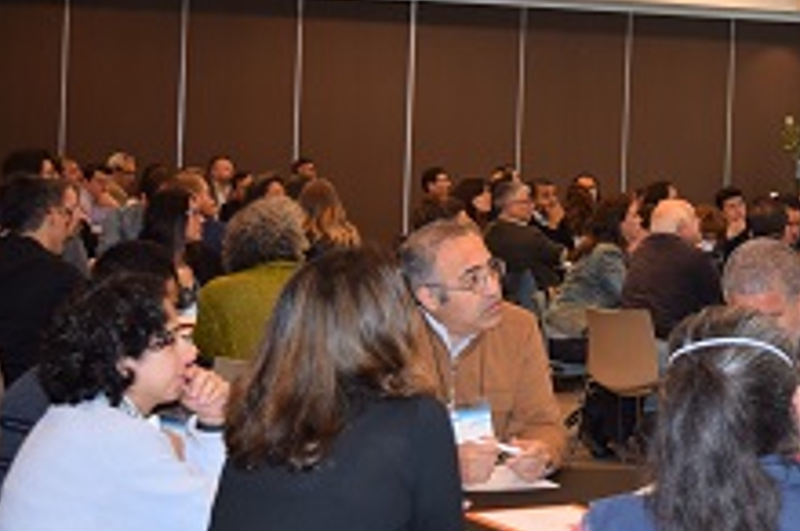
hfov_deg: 22.7
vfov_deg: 15.6
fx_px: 1930
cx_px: 755
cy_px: 191
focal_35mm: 87
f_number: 4.5
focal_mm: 30
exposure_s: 1/80
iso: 800
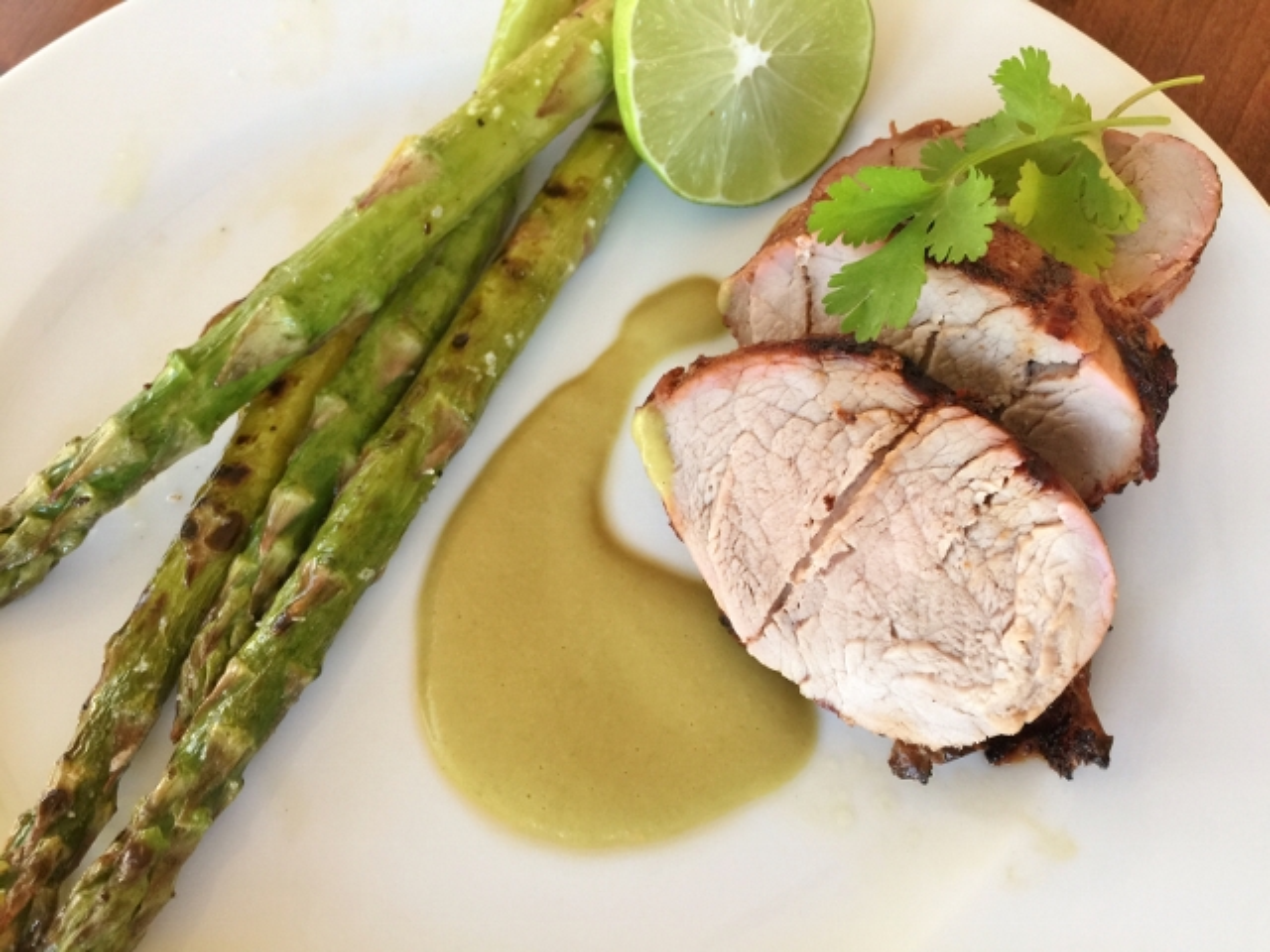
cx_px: 635
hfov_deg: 61.7
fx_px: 1064
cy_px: 476
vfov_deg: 48.2
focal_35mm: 29
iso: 50
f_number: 2.2
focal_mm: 4.15
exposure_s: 1/15
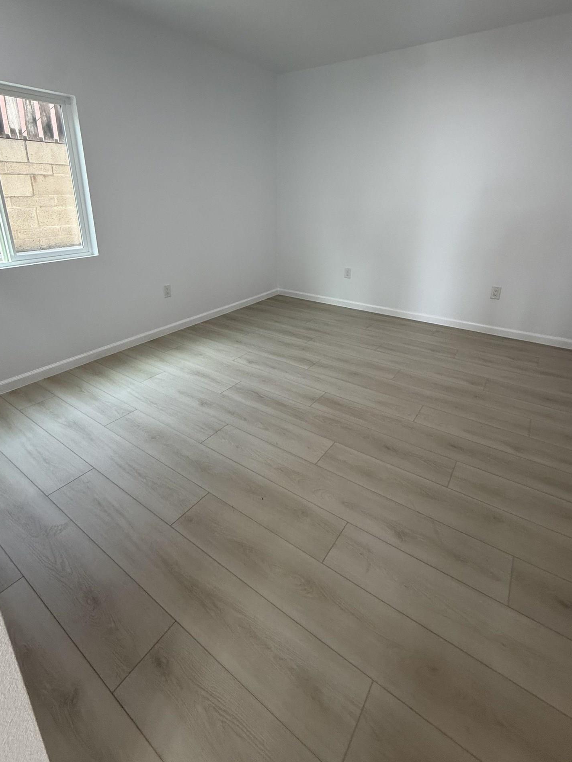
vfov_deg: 90.1
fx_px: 375
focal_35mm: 17
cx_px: 286
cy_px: 314
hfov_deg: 74.7
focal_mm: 2.22
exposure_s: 1/120
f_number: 2.2
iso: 160
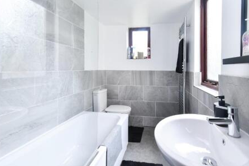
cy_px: 79
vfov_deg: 73.7
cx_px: 126
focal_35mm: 16
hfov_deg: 96.8
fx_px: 111
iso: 200
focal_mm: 10
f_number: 10
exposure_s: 1/4
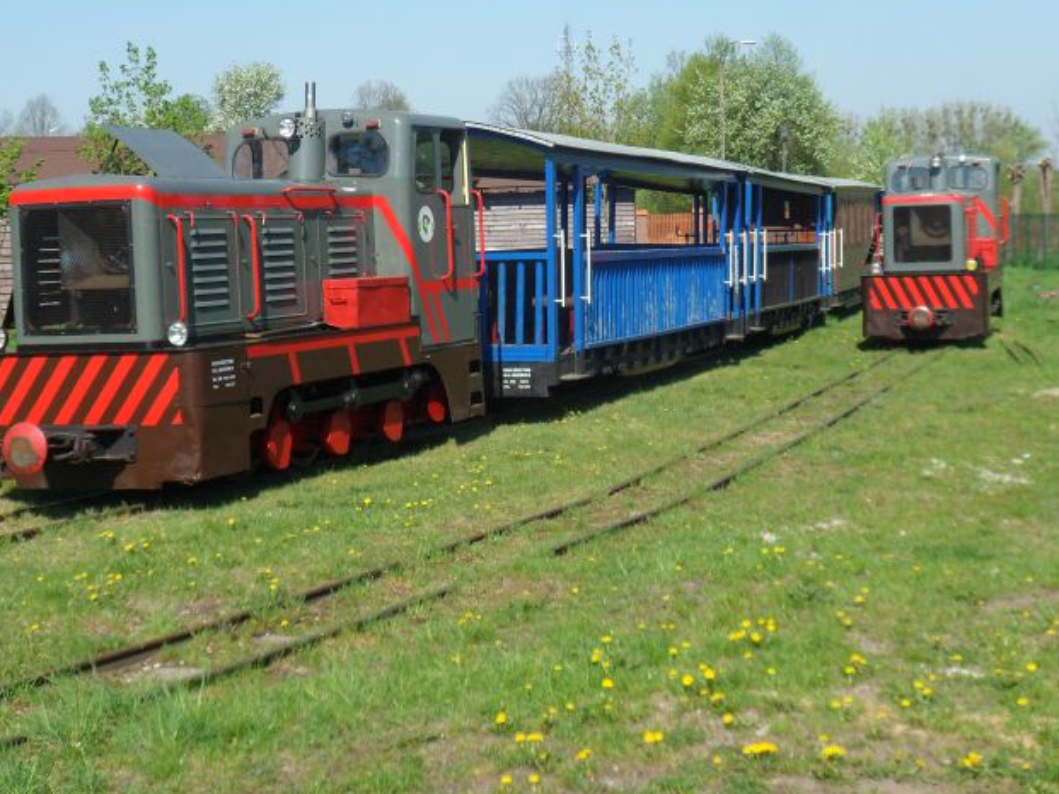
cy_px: 302
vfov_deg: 21.9
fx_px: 2050
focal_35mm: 67
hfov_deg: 29.0
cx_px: 512
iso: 80
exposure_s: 1/500
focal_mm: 8.1
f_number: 4.3
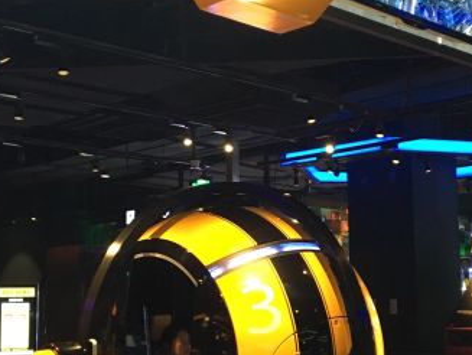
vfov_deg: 23.7
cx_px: 254
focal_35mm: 62
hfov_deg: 31.2
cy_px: 204
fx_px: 846
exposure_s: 1/25
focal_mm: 4.15
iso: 200
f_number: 2.2
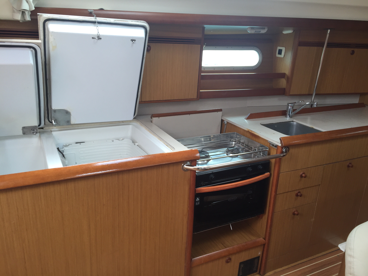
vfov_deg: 48.2
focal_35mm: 29
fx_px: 308
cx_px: 184
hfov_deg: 61.7
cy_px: 138
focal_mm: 4.15
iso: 40
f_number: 2.2
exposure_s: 1/50
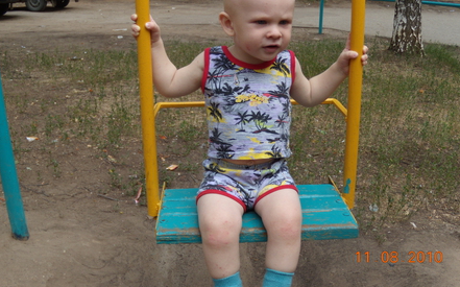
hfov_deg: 50.4
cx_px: 228
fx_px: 489
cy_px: 118
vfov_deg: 32.6
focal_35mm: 39
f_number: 3.6
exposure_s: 1/125
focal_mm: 6.4
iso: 80
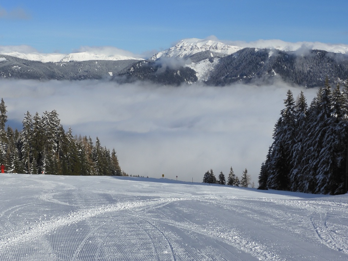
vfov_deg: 25.6
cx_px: 174
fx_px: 573
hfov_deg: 33.8
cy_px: 130
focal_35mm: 57
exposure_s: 1/1600
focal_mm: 10.2
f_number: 5
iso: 100
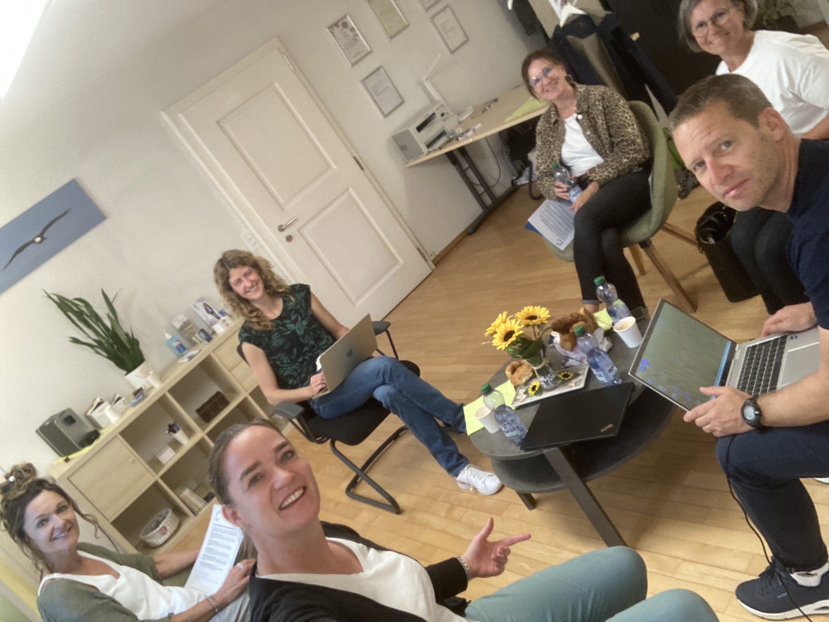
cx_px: 414
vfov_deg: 44.2
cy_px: 311
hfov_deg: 56.8
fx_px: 767
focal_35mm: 32
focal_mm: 2.87
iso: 160
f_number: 2.2
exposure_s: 1/50
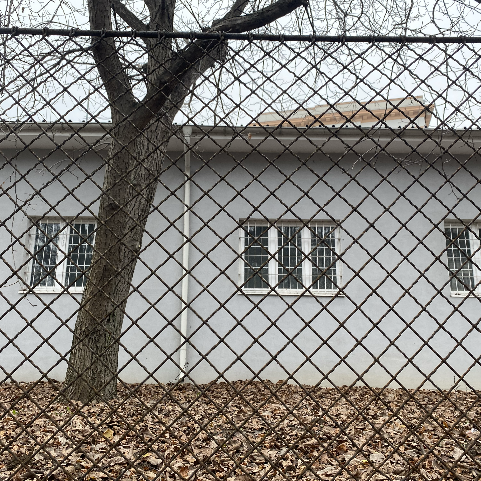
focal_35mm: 31
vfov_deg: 52.5
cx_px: 231
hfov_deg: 52.5
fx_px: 487
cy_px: 239
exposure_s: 1/237
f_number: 1.8
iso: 32
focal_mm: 4.25
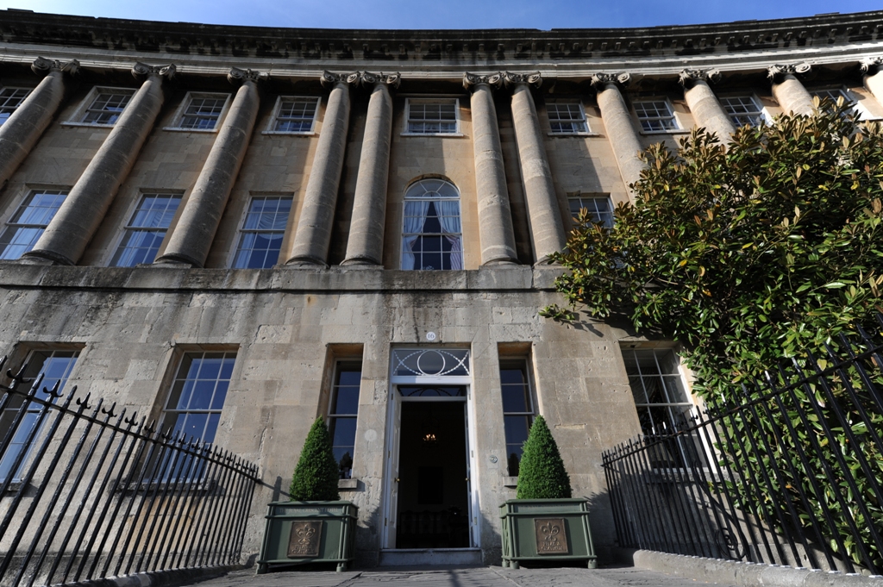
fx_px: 417
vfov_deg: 70.3
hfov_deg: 93.3
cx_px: 442
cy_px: 294
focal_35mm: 17
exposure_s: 1/800
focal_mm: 17
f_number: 5
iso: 200
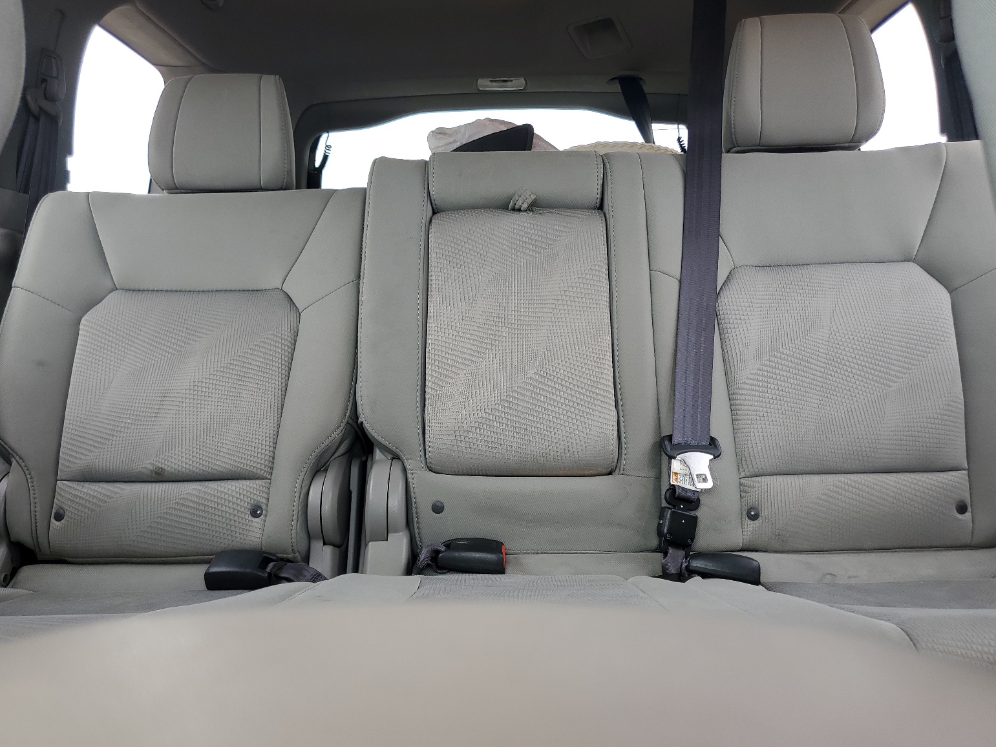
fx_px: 777
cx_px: 505
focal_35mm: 27
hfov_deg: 65.3
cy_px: 375
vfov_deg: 51.4
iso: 50
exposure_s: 1/128
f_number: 1.5
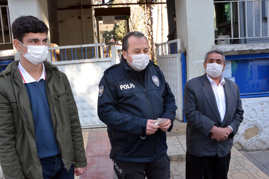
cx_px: 134
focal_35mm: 28
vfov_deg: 46.4
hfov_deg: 65.5
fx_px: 209
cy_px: 90
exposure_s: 1/200
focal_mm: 28
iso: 3200
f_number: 13
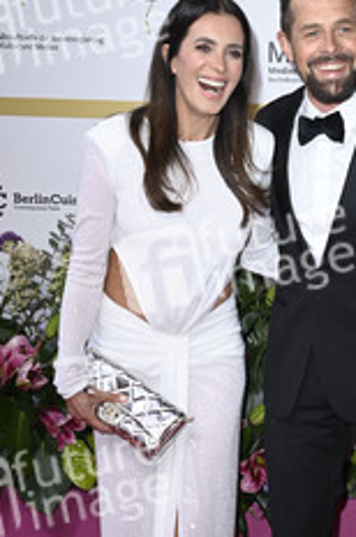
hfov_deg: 13.6
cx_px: 303
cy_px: 375
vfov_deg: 20.3
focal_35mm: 100
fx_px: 1488
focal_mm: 58
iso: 640
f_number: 6.3
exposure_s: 1/250
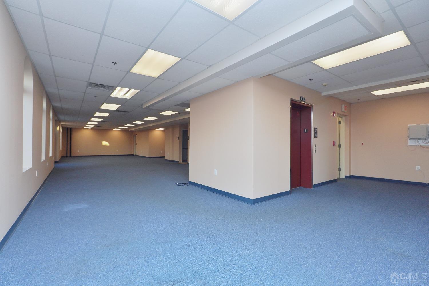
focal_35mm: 16
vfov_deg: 72.1
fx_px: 197
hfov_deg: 95.0
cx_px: 214
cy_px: 143
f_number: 4.5
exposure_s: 1/80
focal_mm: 11
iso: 100
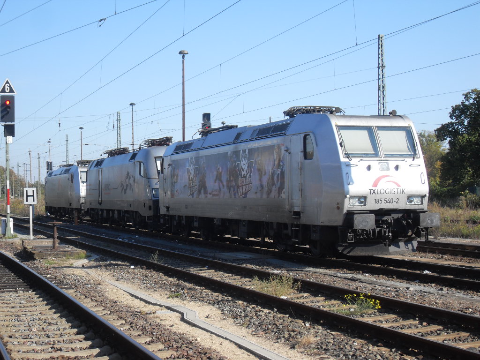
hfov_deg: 28.2
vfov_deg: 21.3
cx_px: 240
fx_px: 957
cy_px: 180
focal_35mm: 69
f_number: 4
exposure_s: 1/500
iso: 80
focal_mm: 11.8
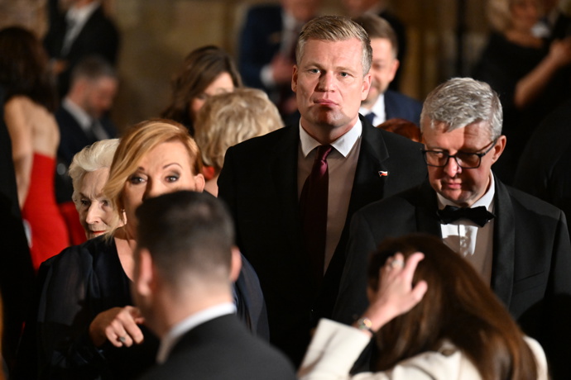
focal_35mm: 200
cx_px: 286
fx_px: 3172
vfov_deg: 6.9
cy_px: 190
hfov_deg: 10.3
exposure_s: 1/250
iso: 8000
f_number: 3.5
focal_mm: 200
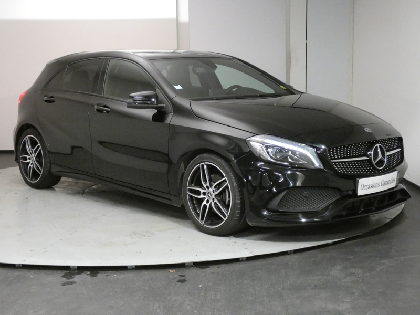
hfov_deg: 36.2
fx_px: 643
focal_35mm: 53
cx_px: 210
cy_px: 158
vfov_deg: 27.5
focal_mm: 9.5
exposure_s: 1/50
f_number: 3.9
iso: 1600
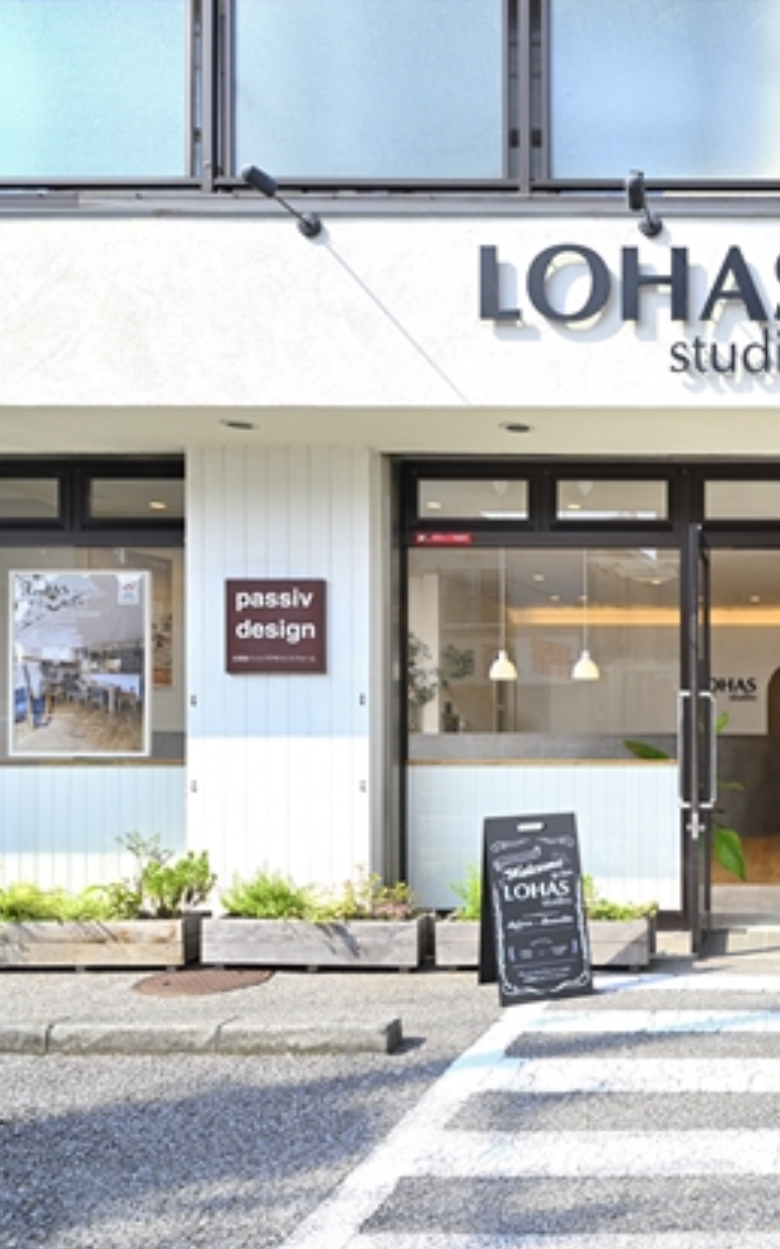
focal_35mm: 30
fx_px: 1021
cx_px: 783
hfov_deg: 37.3
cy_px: 637
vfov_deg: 62.9
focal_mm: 19
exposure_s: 1/250
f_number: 4
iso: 100
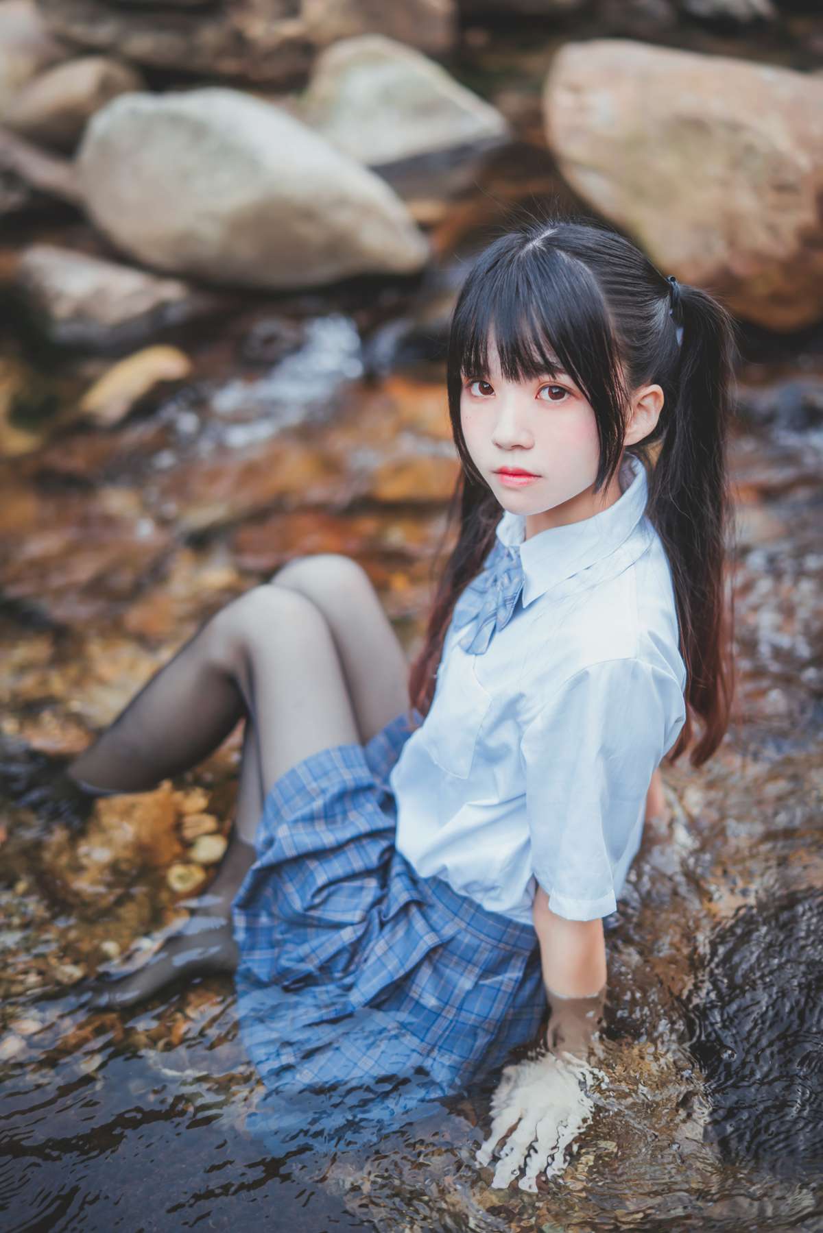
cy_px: 616
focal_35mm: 50
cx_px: 412
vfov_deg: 39.6
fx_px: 1714
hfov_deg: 27.0
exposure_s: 1/250
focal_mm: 50
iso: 160
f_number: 1.4
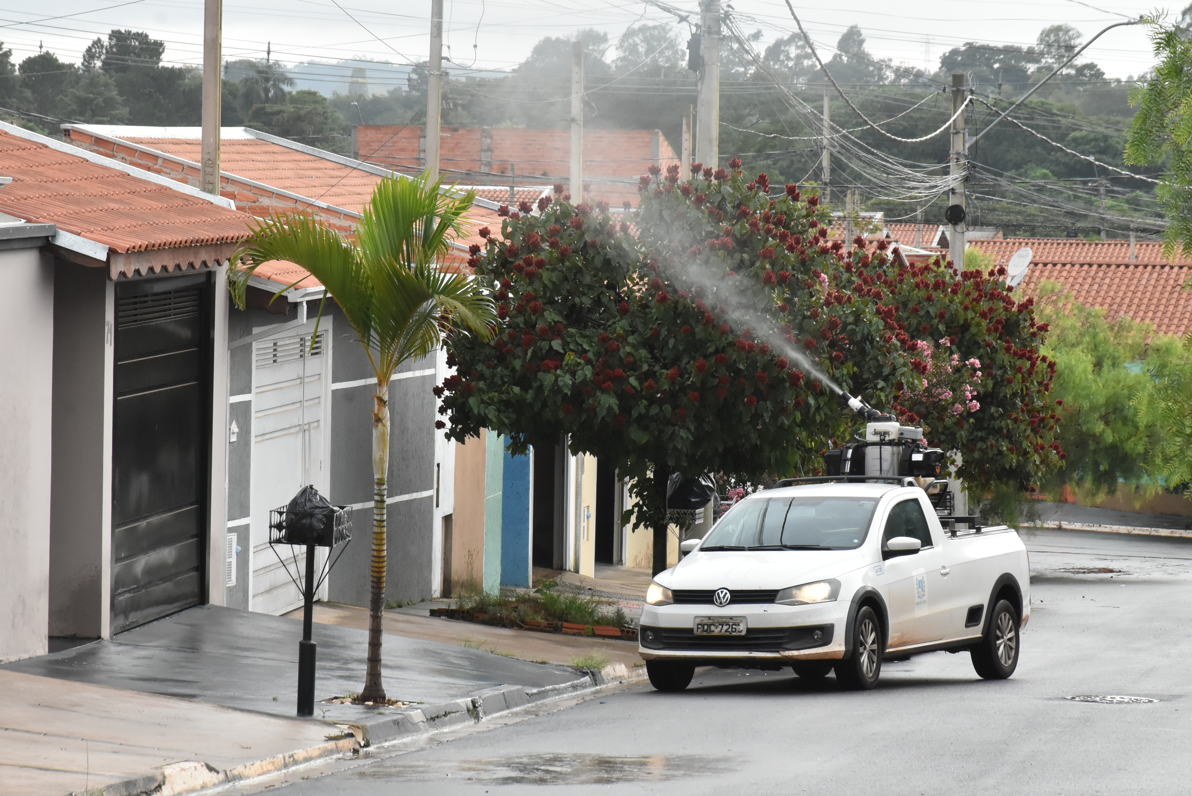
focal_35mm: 173
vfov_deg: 7.9
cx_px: 548
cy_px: 391
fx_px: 5729
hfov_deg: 11.9
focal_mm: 100
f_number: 13
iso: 2000
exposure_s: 1/500
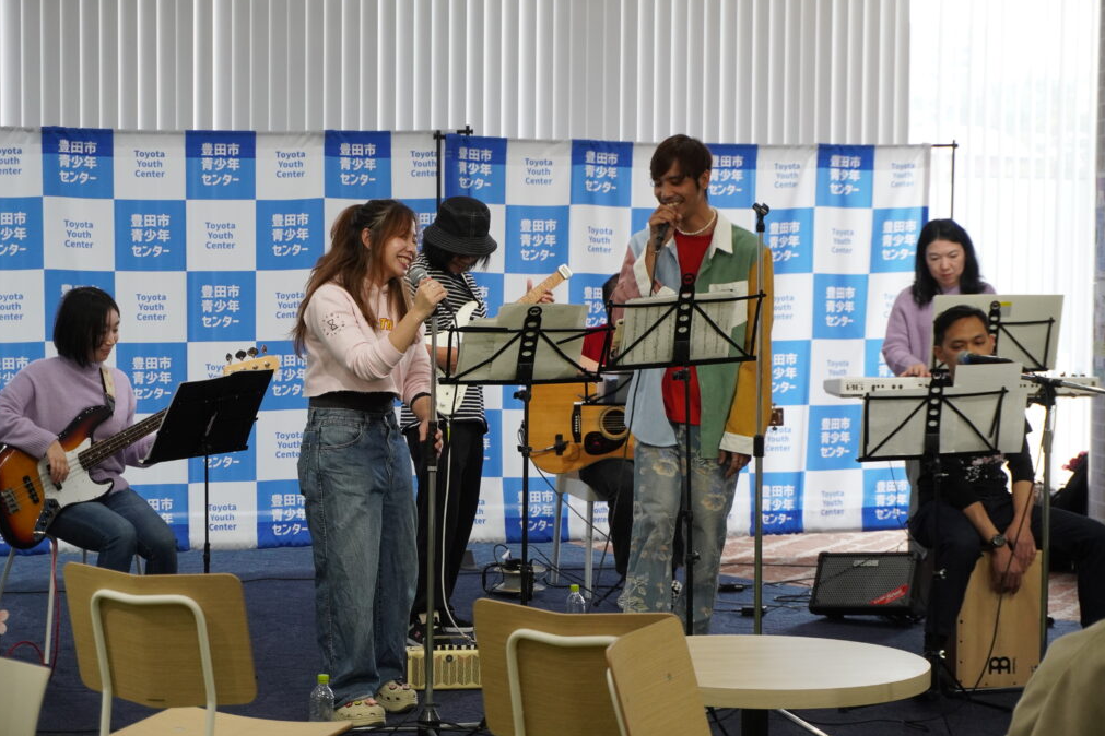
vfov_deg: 17.9
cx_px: 546
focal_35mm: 76
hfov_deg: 26.7
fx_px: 2333
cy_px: 367
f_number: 5.6
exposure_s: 1/160
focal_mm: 50
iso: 1250
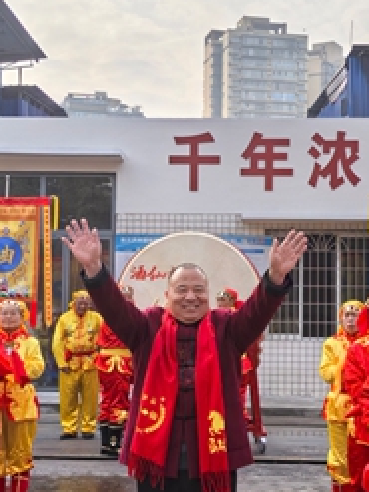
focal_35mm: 70
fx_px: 996
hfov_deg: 21.0
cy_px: 273
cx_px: 199
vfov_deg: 27.8
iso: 50
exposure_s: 1/1289
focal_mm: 5.52
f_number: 1.9
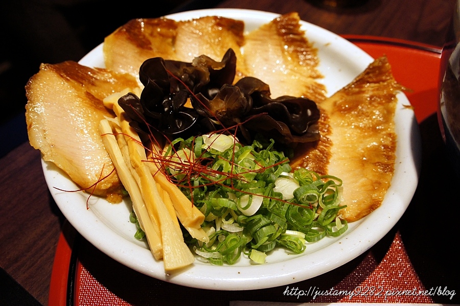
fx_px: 421
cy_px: 153
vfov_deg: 39.9
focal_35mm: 33
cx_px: 230
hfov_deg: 57.2
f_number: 6.3
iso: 1250
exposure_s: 1/40
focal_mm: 22
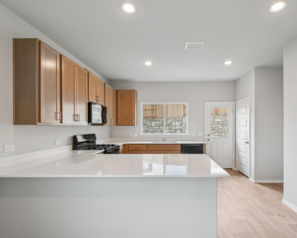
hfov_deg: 89.0
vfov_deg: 77.0
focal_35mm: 17
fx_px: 149
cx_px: 171
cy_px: 119
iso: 400
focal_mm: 10
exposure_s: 1/60
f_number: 8
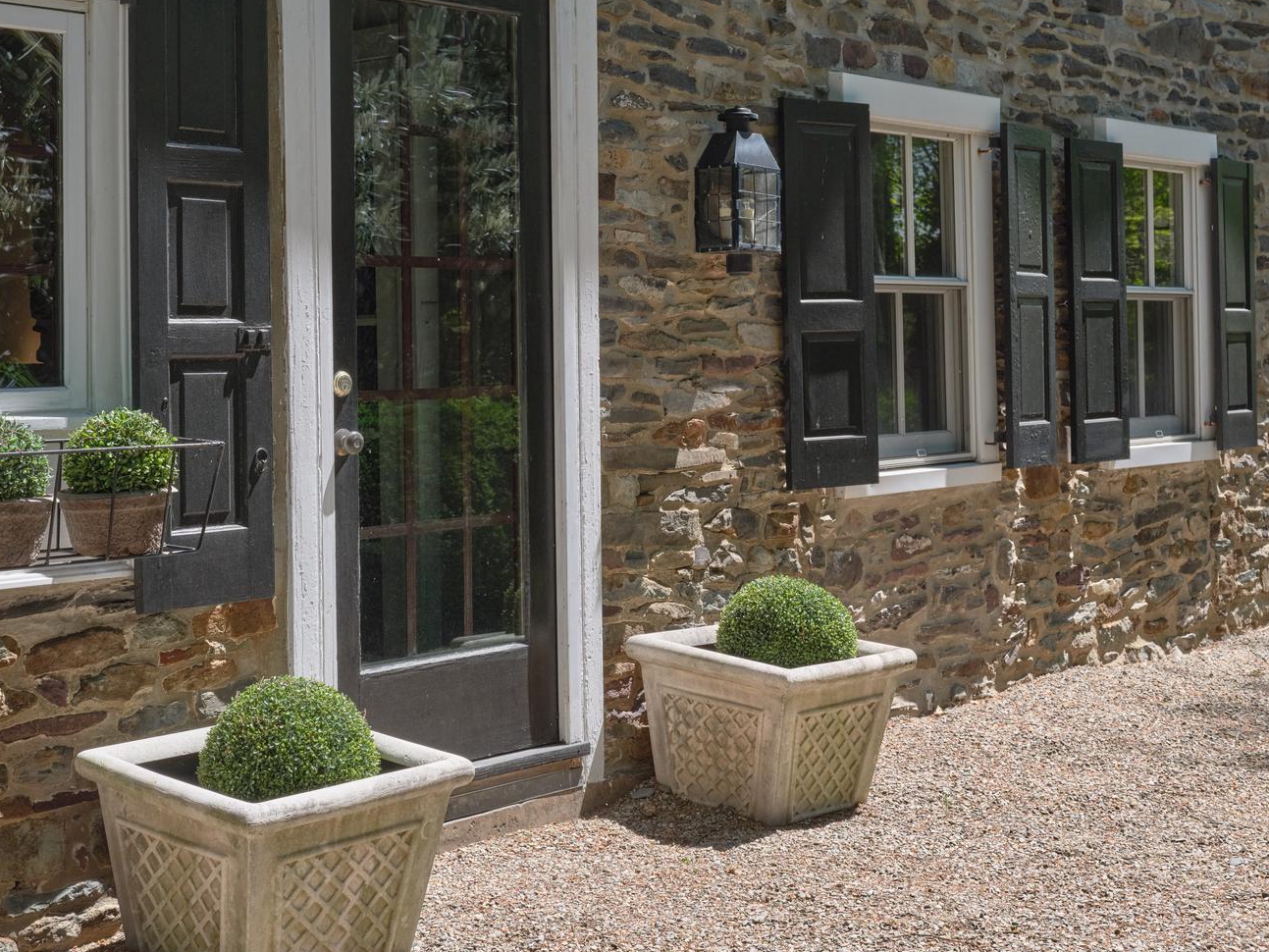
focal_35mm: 57
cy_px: 288
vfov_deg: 25.5
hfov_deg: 33.7
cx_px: 758
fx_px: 2090
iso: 640
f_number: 8
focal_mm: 45
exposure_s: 1/1000
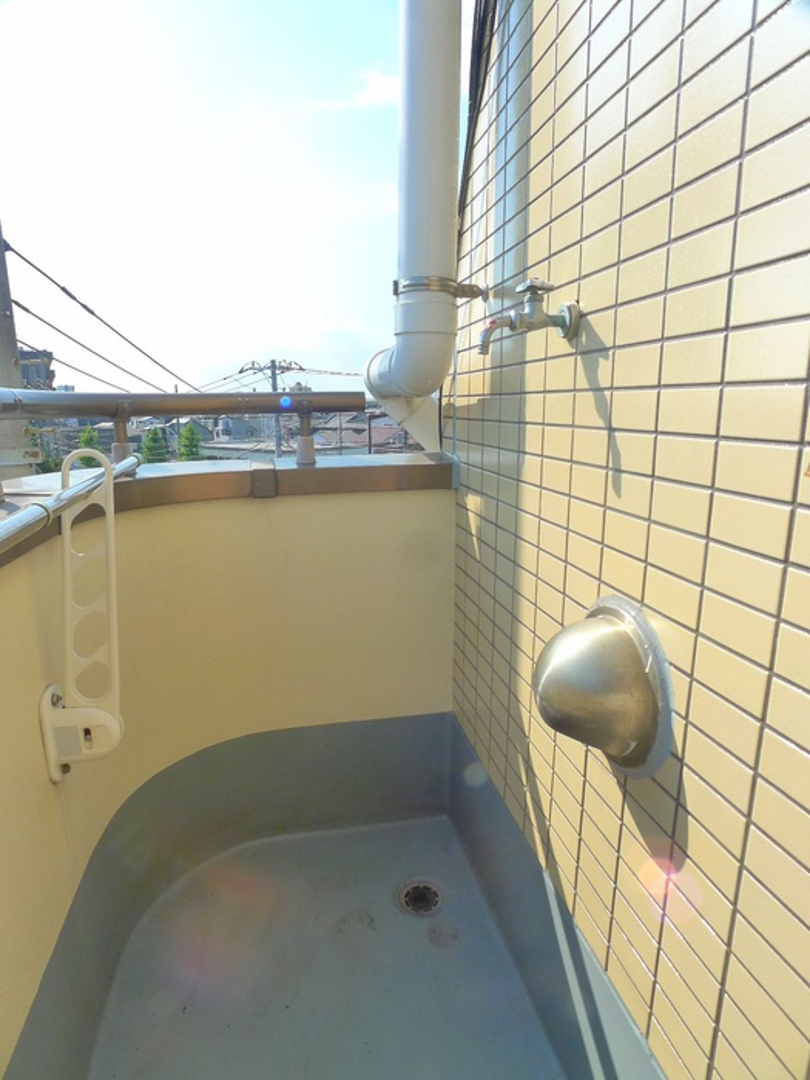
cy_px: 540
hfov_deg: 56.8
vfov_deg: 71.6
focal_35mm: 24
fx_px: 749
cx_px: 405
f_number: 4
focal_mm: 5.1
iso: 125
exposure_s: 1/400
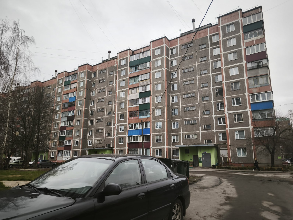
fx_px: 195
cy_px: 110
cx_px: 146
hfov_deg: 73.9
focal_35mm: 23
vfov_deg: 58.9
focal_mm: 5.35
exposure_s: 1/385
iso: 80
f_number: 1.7
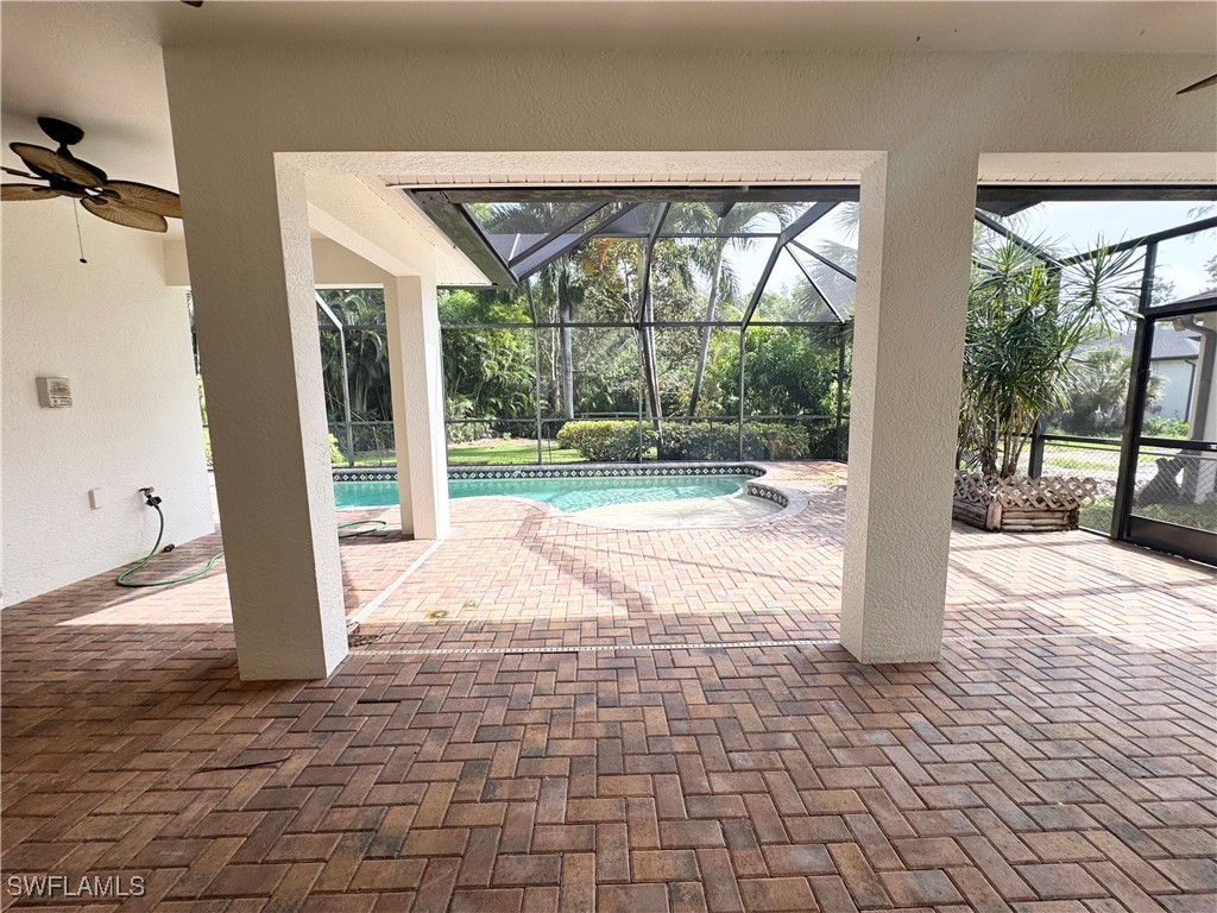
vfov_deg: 85.7
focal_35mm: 14
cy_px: 456
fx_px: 492
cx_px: 608
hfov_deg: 102.1
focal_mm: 2.22
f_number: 2.2
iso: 40
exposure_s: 1/515
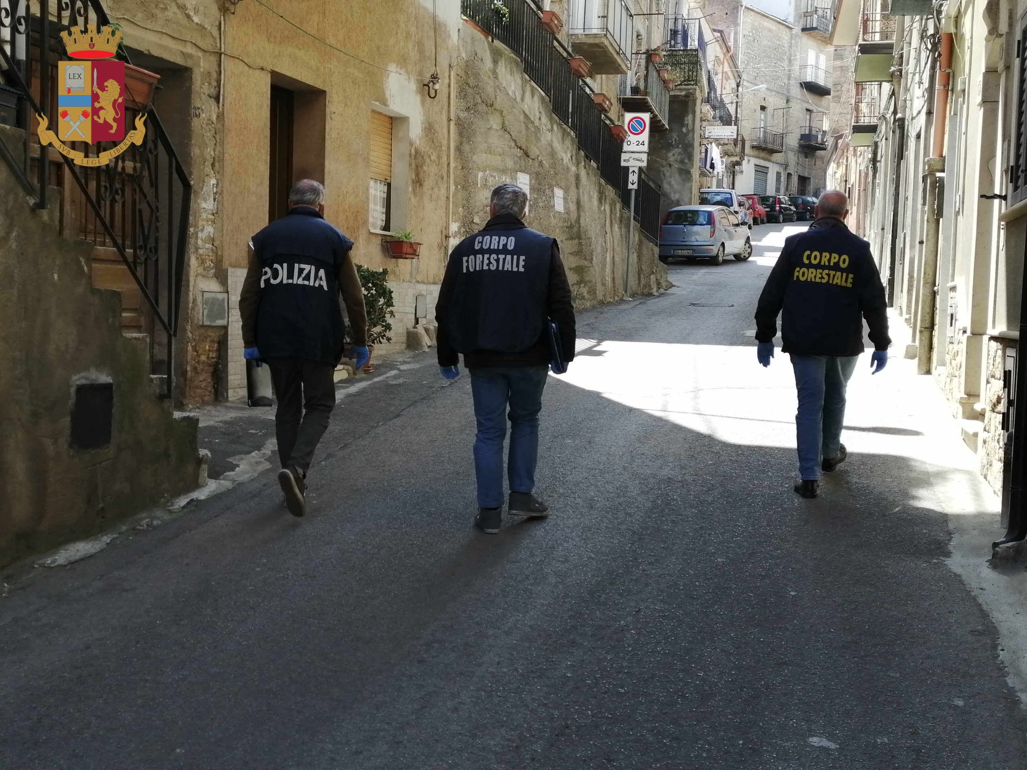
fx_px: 1305
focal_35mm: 44
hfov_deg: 42.9
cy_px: 385
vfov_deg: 32.9
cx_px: 514
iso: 50
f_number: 1.8
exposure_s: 1/244
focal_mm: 3.88
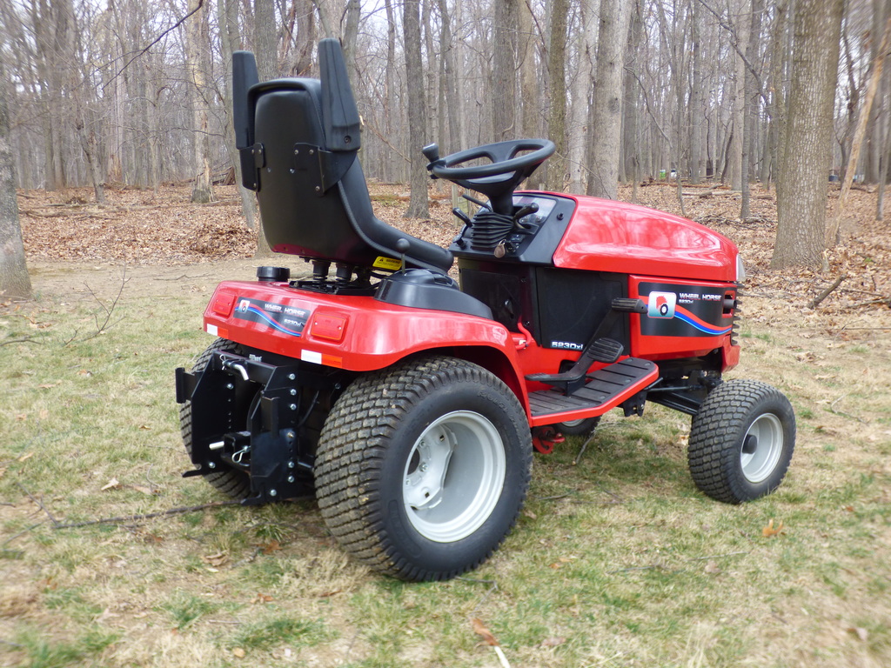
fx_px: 1107
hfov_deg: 43.9
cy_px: 334
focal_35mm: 43
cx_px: 446
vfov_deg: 33.6
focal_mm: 7.37
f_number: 3.6
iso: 100
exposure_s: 1/60
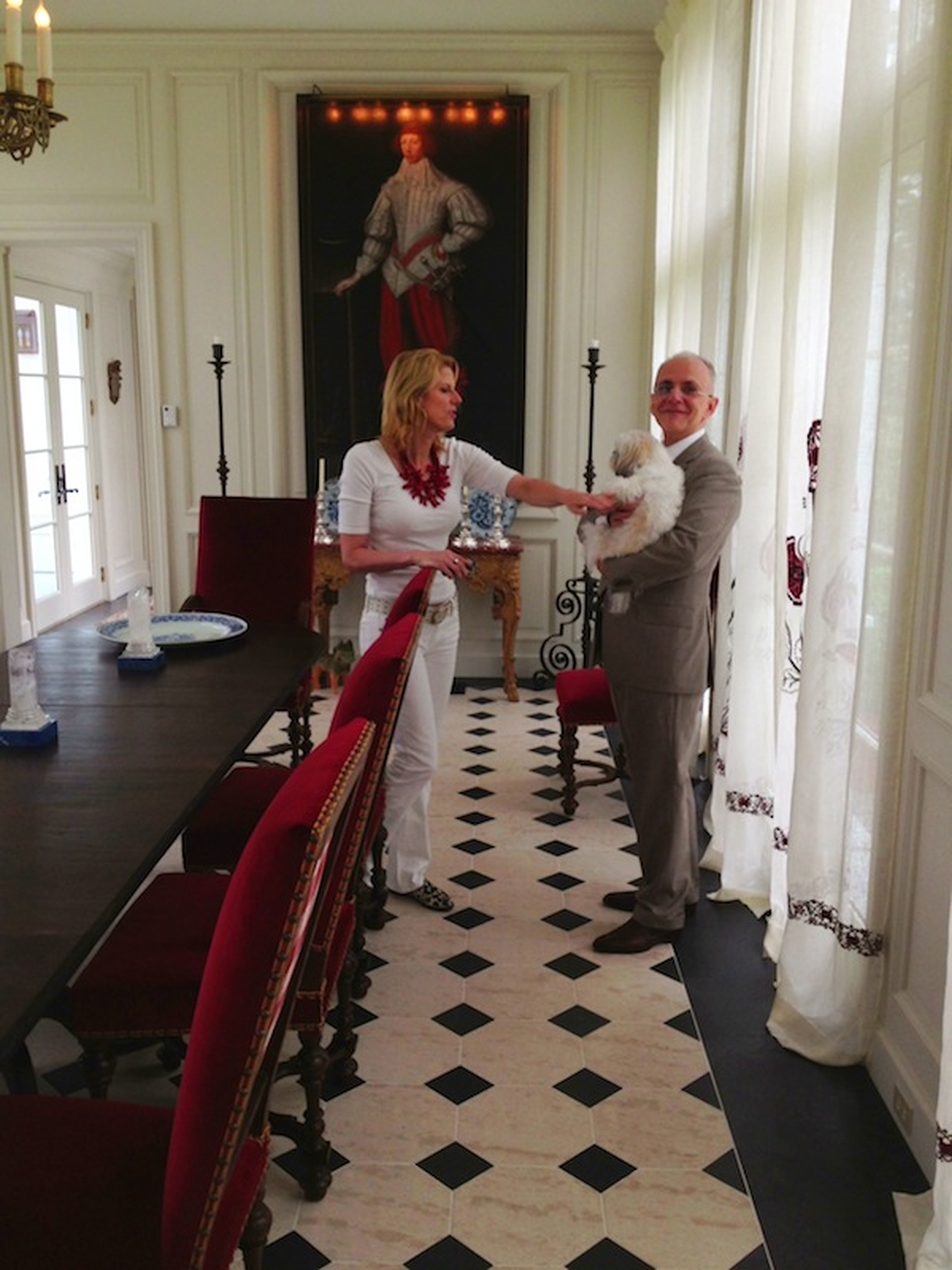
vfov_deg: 52.6
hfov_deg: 40.7
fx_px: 1283
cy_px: 635
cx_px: 476
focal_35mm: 35
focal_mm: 4.28
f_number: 2.4
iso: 50
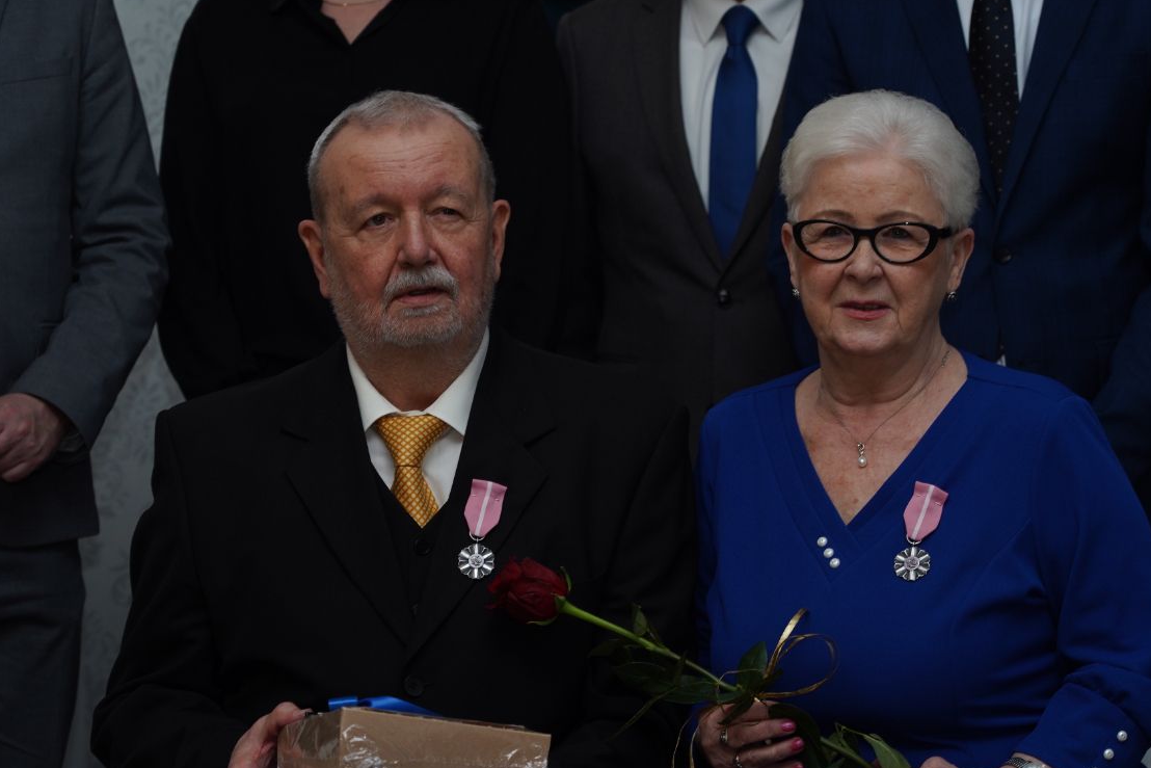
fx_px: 3901
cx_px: 652
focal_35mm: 122
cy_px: 427
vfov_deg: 11.2
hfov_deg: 16.8
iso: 500
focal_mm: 104
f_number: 5
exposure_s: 1/100
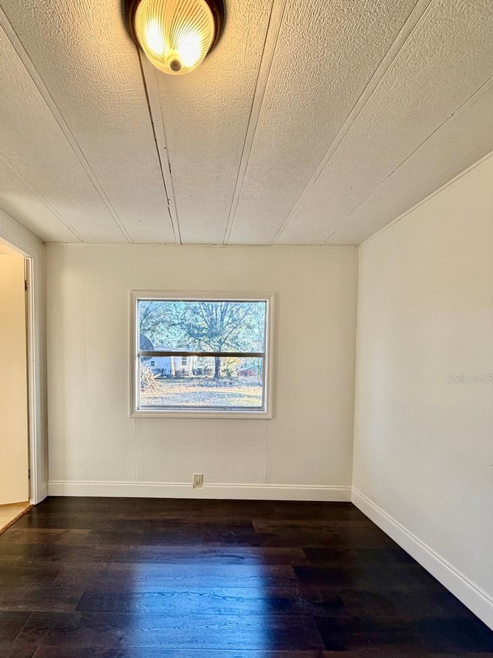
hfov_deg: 73.9
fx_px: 323
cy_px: 378
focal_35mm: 17
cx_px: 196
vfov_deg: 90.4
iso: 125
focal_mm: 2.22
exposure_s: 1/120
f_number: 2.2
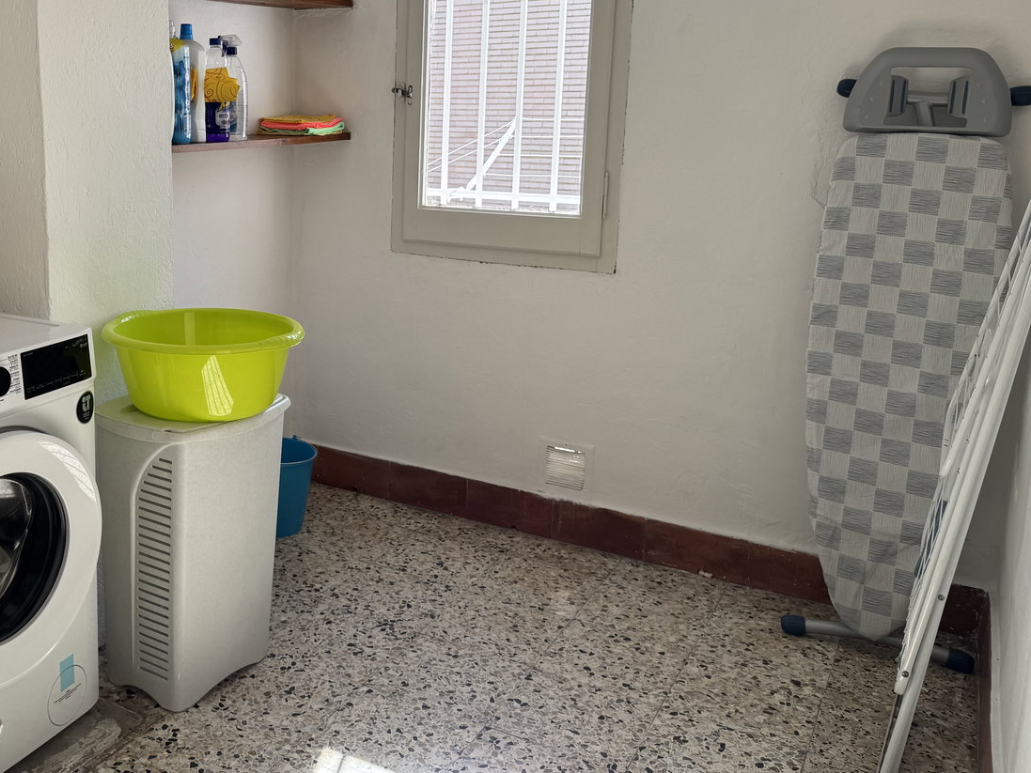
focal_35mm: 35
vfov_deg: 40.4
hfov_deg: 50.8
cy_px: 286
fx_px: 1043
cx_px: 280
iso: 80
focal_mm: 6.76
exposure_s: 1/812
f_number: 1.78
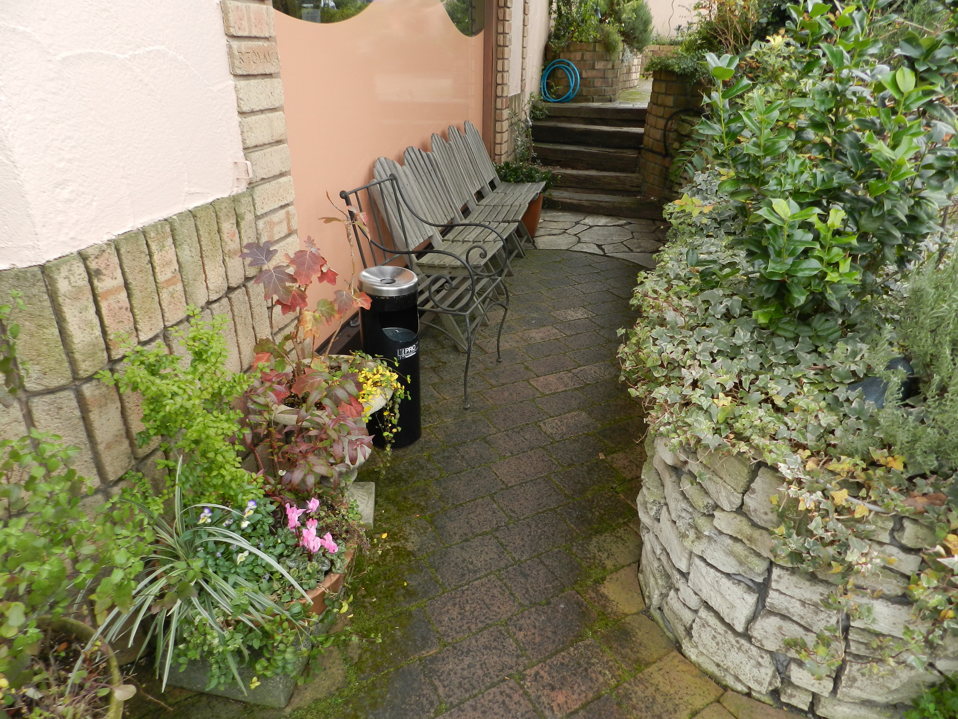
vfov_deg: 58.9
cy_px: 360
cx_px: 479
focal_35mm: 23
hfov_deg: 73.9
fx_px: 637
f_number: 3.4
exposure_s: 1/160
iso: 160
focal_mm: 4
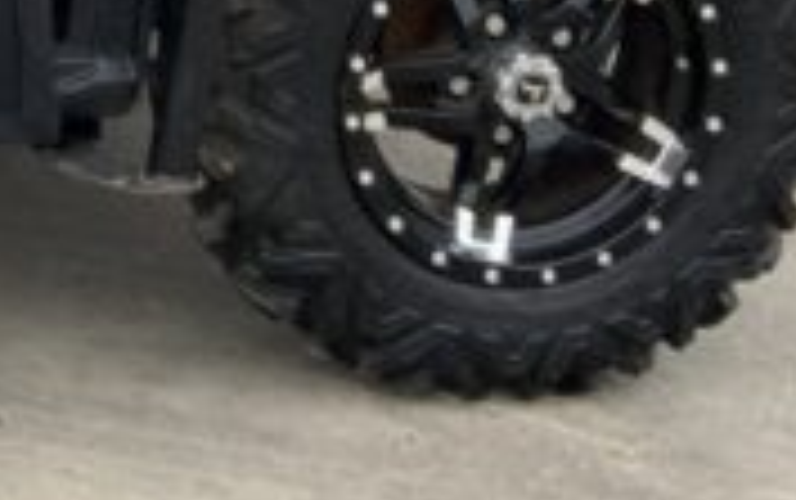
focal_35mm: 178
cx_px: -553
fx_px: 3865
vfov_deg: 6.9
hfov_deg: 11.1
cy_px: -757
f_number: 1.8
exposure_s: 1/122
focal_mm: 3
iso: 40
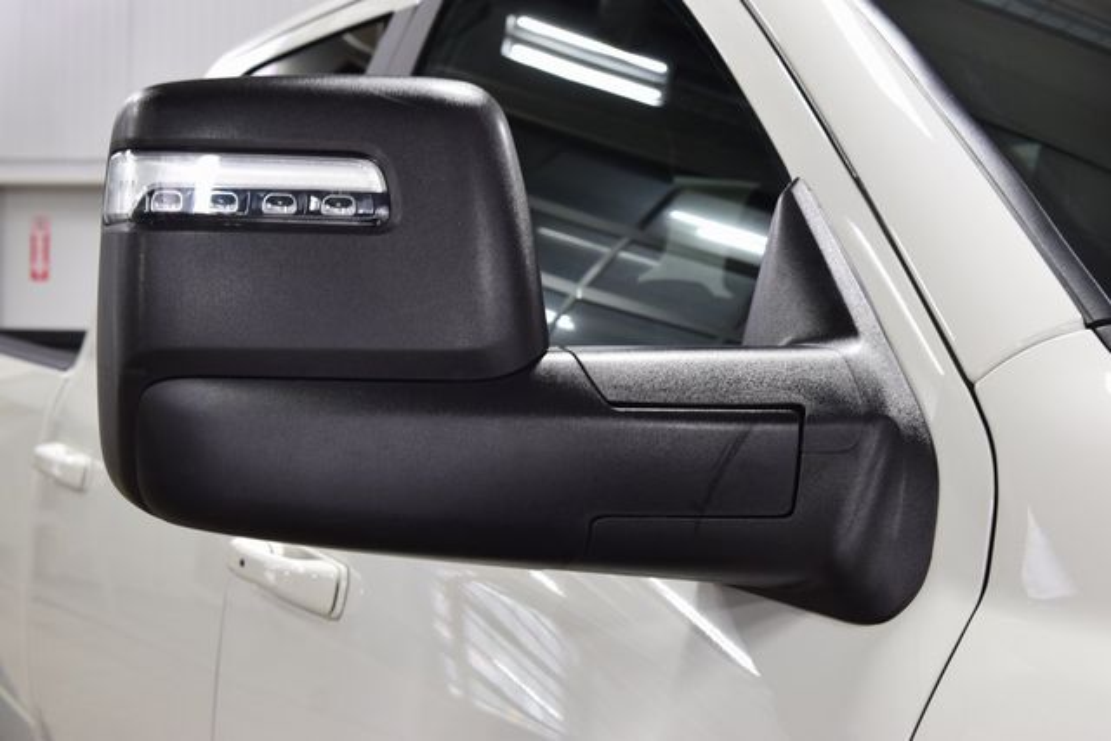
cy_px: 370
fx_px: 1667
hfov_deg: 36.9
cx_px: 556
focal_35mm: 54
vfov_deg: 25.1
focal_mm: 36
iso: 400
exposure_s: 1/15
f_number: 6.3
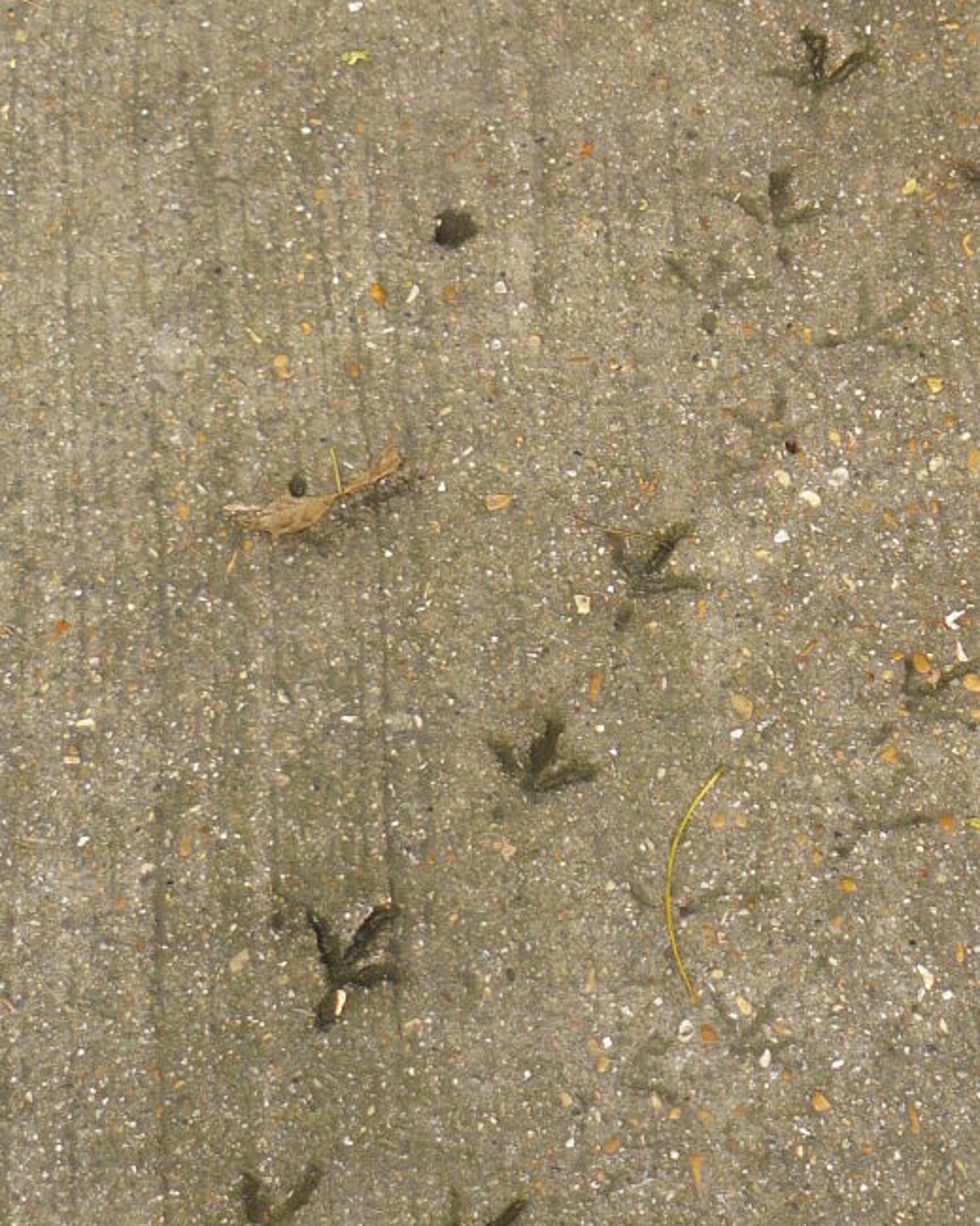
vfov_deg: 24.2
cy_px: 310
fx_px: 2829
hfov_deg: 19.4
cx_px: 853
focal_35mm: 78
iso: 100
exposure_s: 1/80
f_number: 2.8
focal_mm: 6
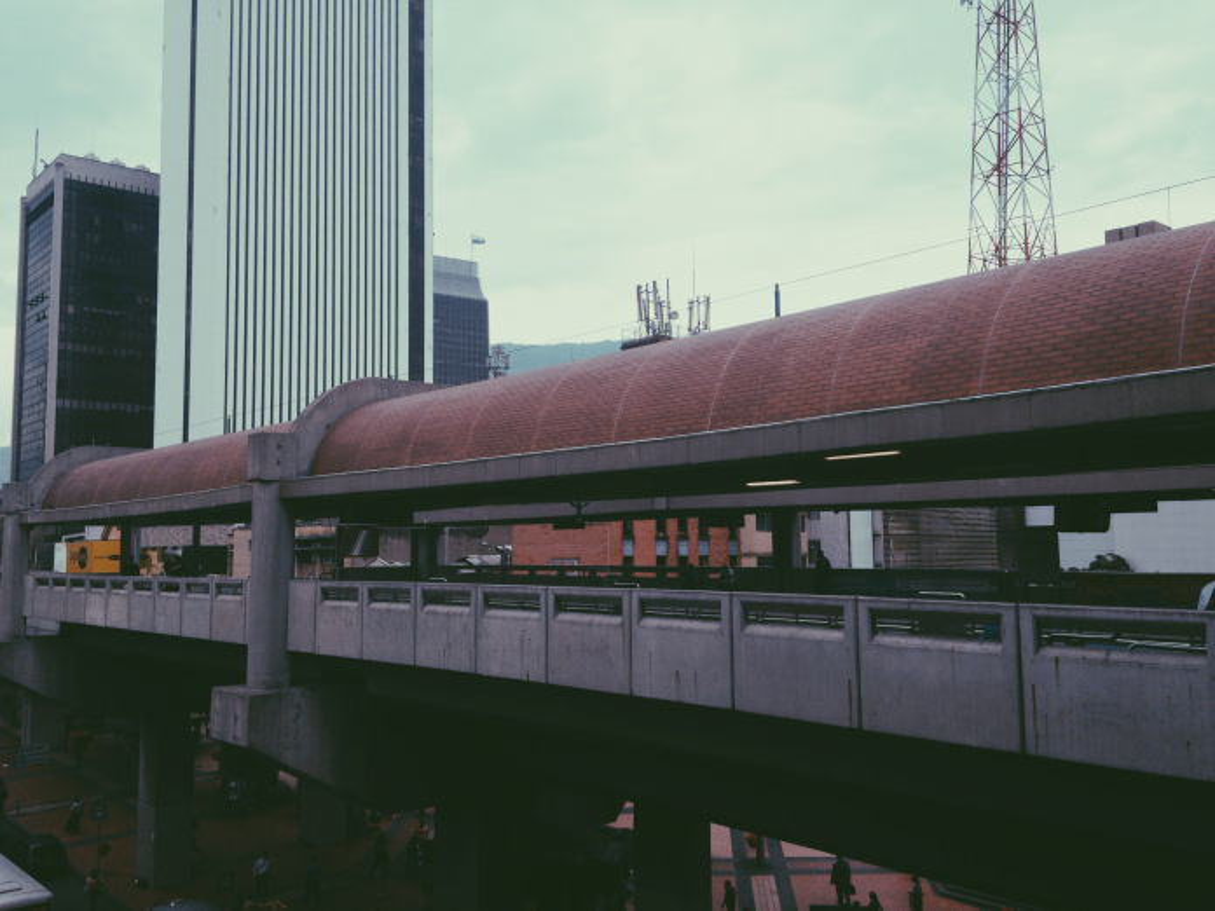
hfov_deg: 55.4
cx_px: 608
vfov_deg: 42.9
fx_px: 1158
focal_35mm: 33
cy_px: 456
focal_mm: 4.12
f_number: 2.4
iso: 50
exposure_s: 1/919
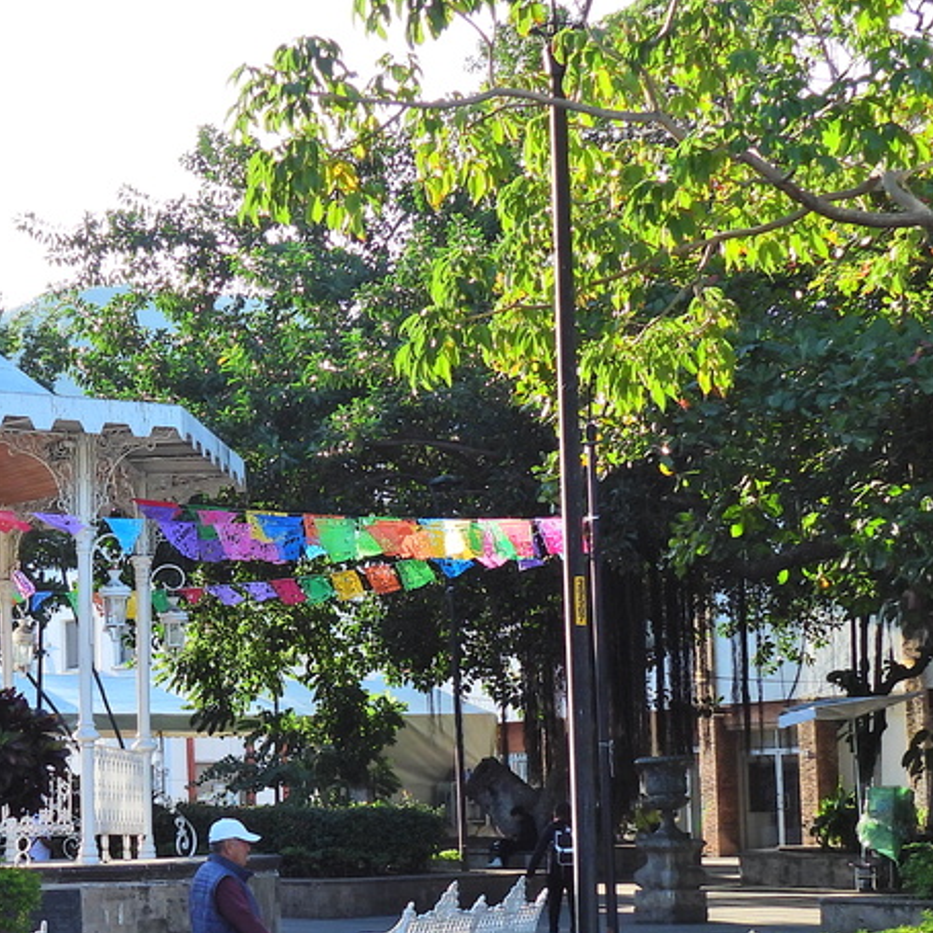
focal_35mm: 87
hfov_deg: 19.8
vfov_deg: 19.9
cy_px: 652
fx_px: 2653
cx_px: 254
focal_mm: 6.2
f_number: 3.2
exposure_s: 1/320
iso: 100
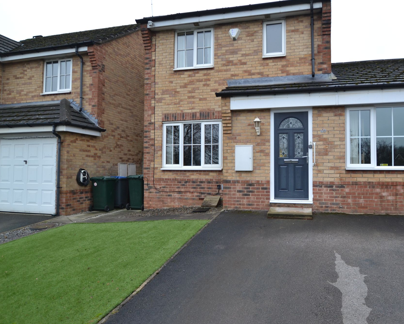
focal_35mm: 23
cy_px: 158
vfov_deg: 61.8
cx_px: 244
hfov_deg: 72.7
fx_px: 270
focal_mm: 13
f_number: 4
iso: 400
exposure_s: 1/60
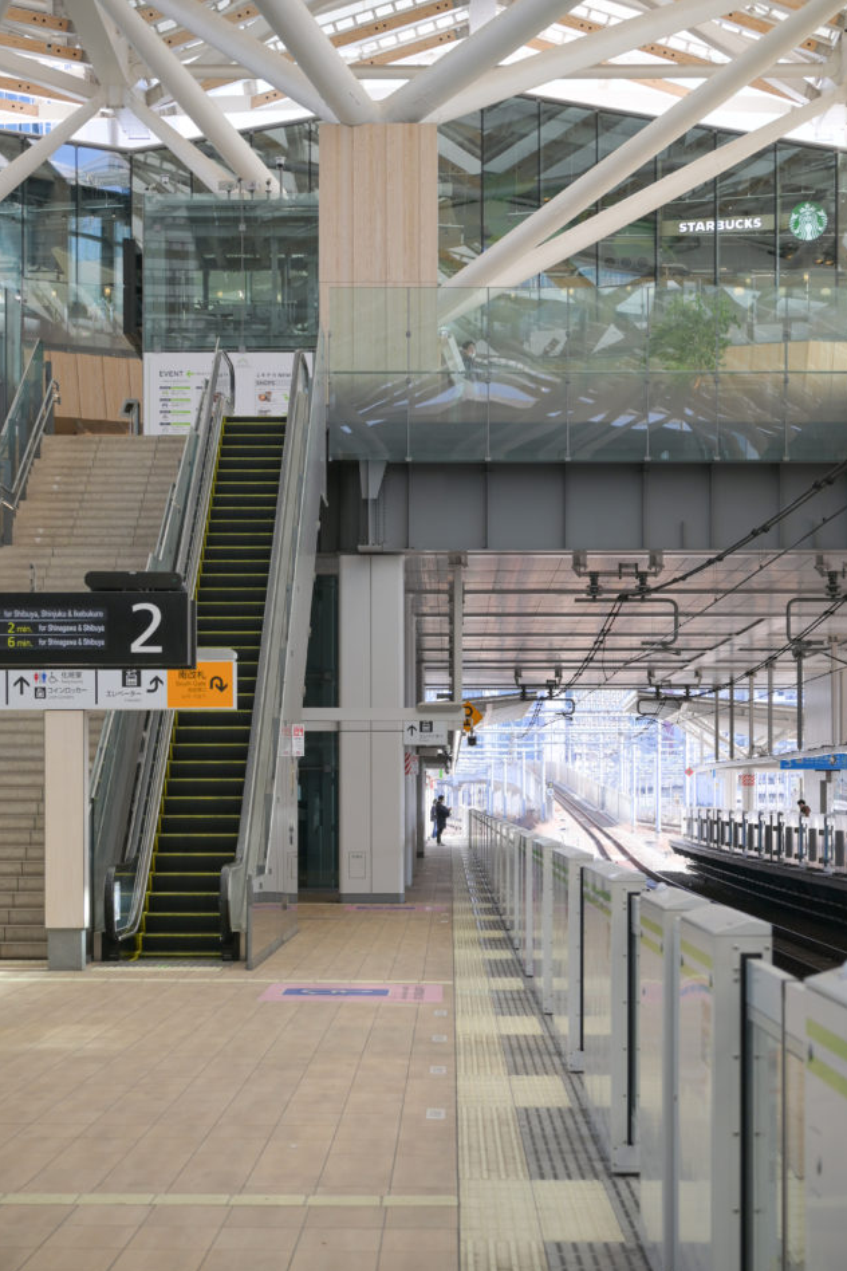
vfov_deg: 25.1
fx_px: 2858
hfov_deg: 16.9
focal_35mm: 81
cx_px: 434
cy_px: 676
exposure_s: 1/125
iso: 100
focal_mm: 50
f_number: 4.5
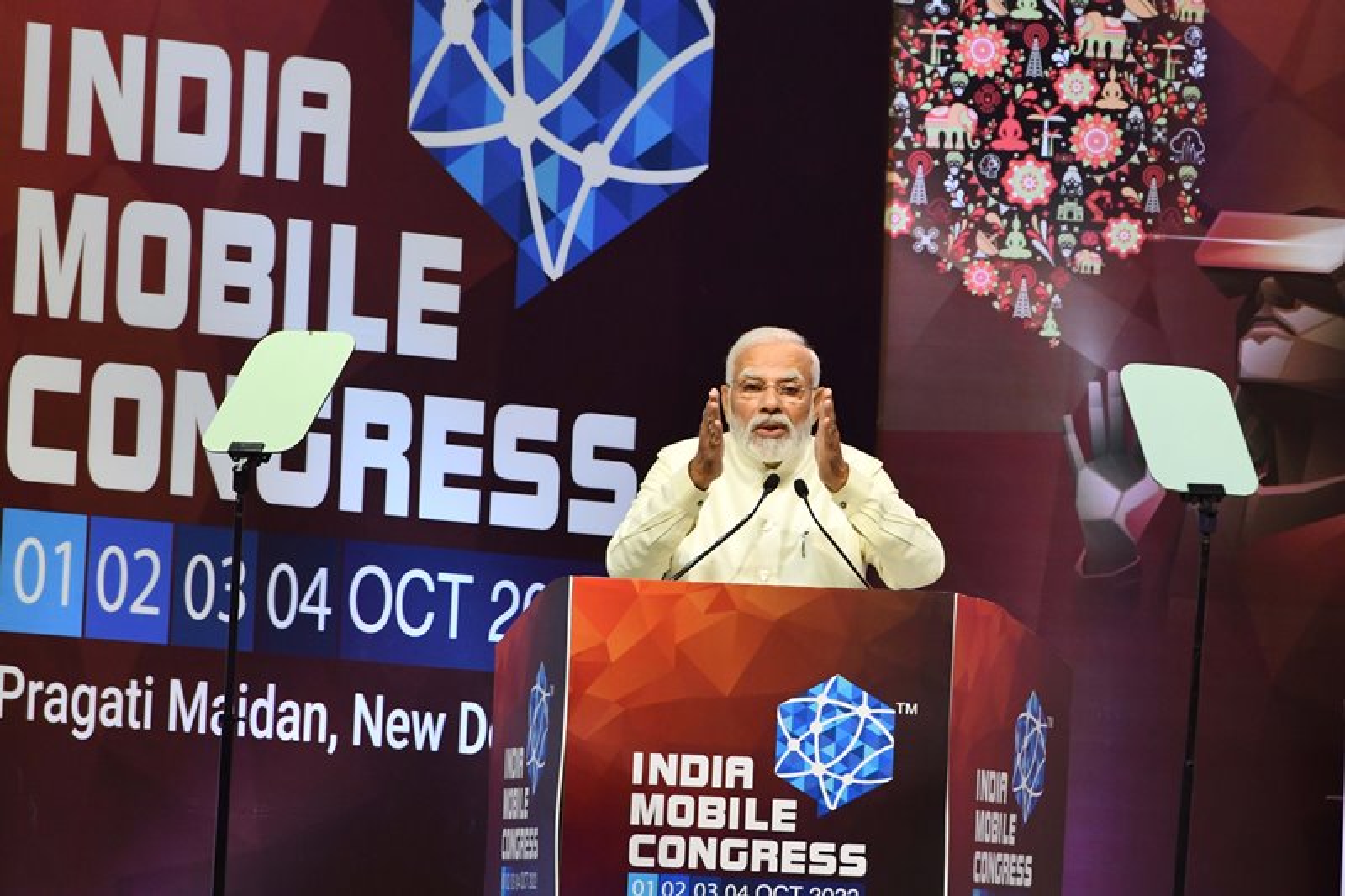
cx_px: 672
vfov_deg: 6.9
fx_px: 7470
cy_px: 448
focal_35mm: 200
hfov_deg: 10.3
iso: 800
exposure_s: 1/250
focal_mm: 200
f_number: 4.5
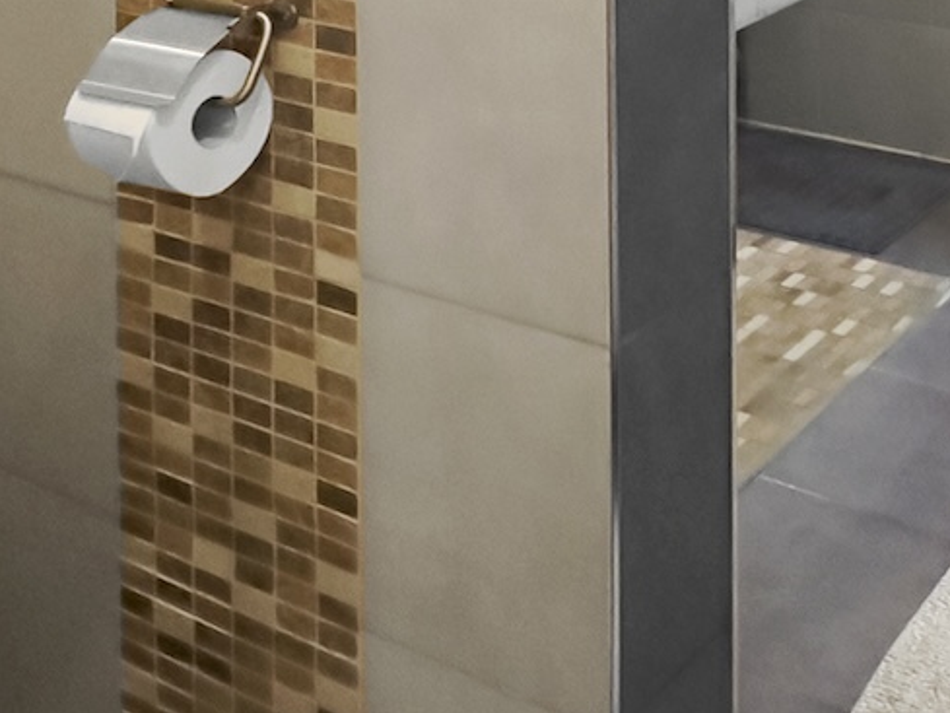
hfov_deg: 33.0
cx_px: 866
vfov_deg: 23.0
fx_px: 1510
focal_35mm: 55
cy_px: -262
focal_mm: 2.22
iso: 250
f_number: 2.2
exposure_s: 1/100
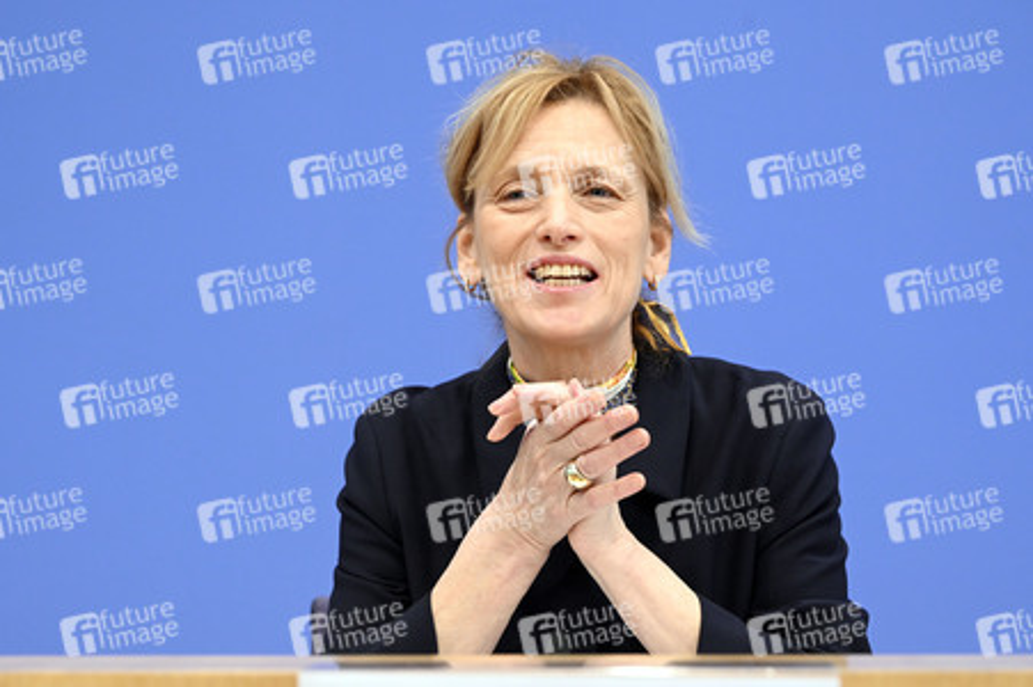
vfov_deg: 13.4
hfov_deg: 20.0
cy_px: 344
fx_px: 2925
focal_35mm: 102
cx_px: 516
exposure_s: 1/320
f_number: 5.6
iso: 3200
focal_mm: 102
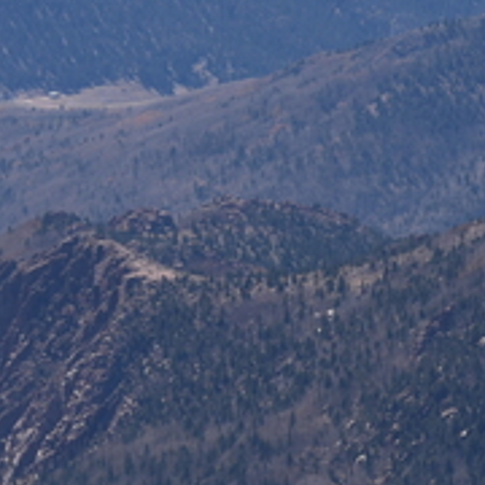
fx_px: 8798
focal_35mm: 555
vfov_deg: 3.2
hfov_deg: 3.1
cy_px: 78
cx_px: 1089
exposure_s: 1/320
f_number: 9
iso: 100
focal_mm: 92
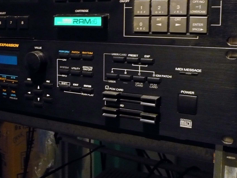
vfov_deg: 28.3
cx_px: 73
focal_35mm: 51
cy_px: 52
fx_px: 349
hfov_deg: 37.0
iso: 400
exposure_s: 1/4
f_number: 2.8
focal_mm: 5.8
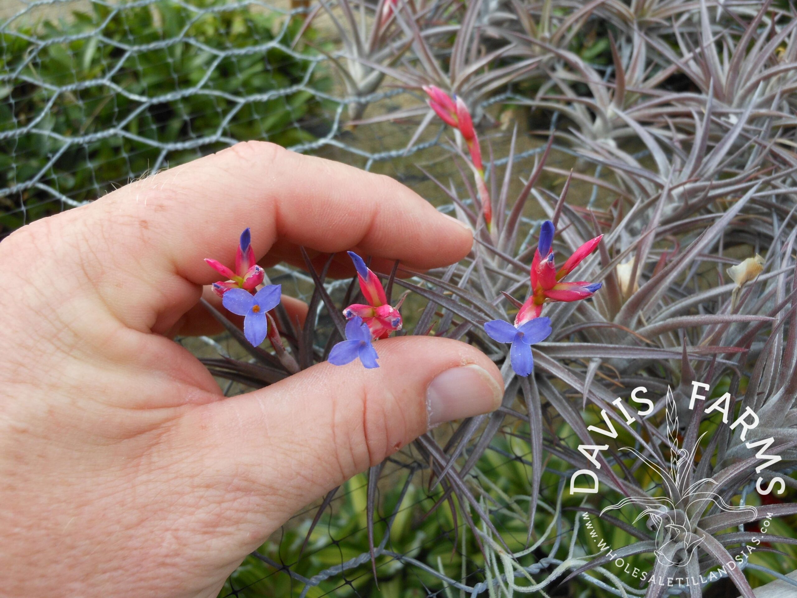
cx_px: 398
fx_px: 760
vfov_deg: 42.9
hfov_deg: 55.4
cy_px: 299
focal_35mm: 33
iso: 80
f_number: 4
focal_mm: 5.9
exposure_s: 1/100
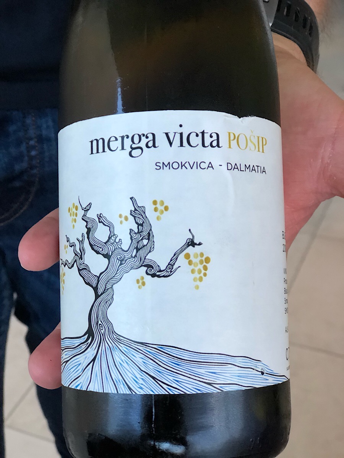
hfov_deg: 25.7
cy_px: 229
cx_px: 172
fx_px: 755
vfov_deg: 33.8
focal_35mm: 57
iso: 200
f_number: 2.8
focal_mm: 6.6
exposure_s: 1/33
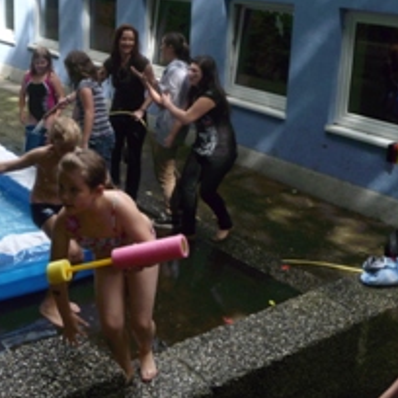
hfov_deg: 32.7
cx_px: 158
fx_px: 676
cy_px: 160
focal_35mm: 52
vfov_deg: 32.7
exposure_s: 1/125
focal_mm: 5
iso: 100
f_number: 3.4
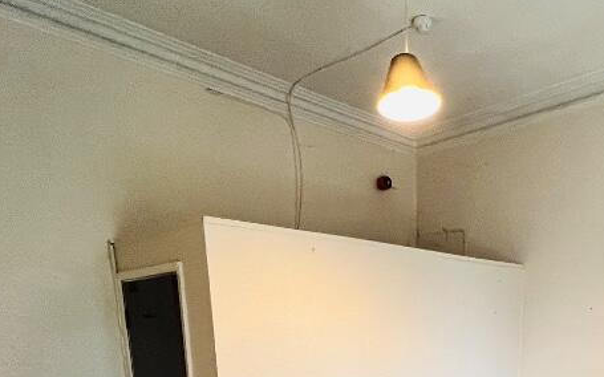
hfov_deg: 58.1
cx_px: 454
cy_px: 454
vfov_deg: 33.1
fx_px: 510
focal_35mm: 31
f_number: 1.8
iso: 200
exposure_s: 1/50
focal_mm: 1.57
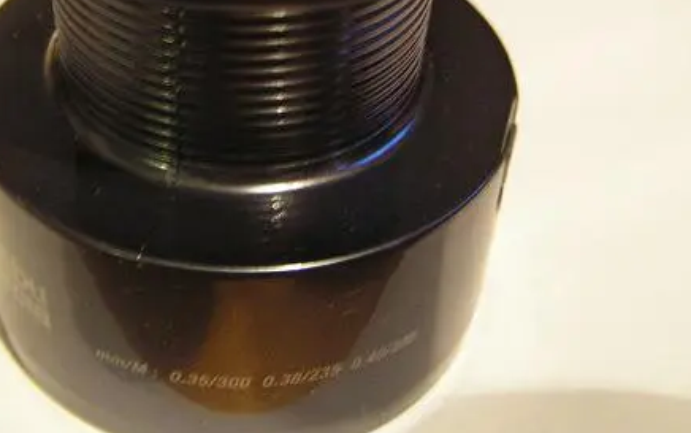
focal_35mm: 63
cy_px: 68
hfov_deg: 32.3
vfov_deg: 20.4
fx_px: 1187
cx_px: 258
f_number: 2.8
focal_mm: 6.3
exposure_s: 1/5
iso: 200
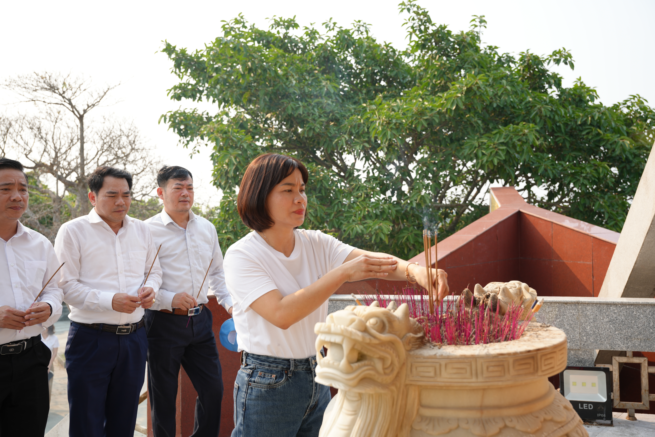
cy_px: 218
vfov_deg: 38.9
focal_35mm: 34
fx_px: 619
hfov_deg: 55.8
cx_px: 328
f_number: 4.5
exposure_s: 1/320
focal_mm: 34
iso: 100
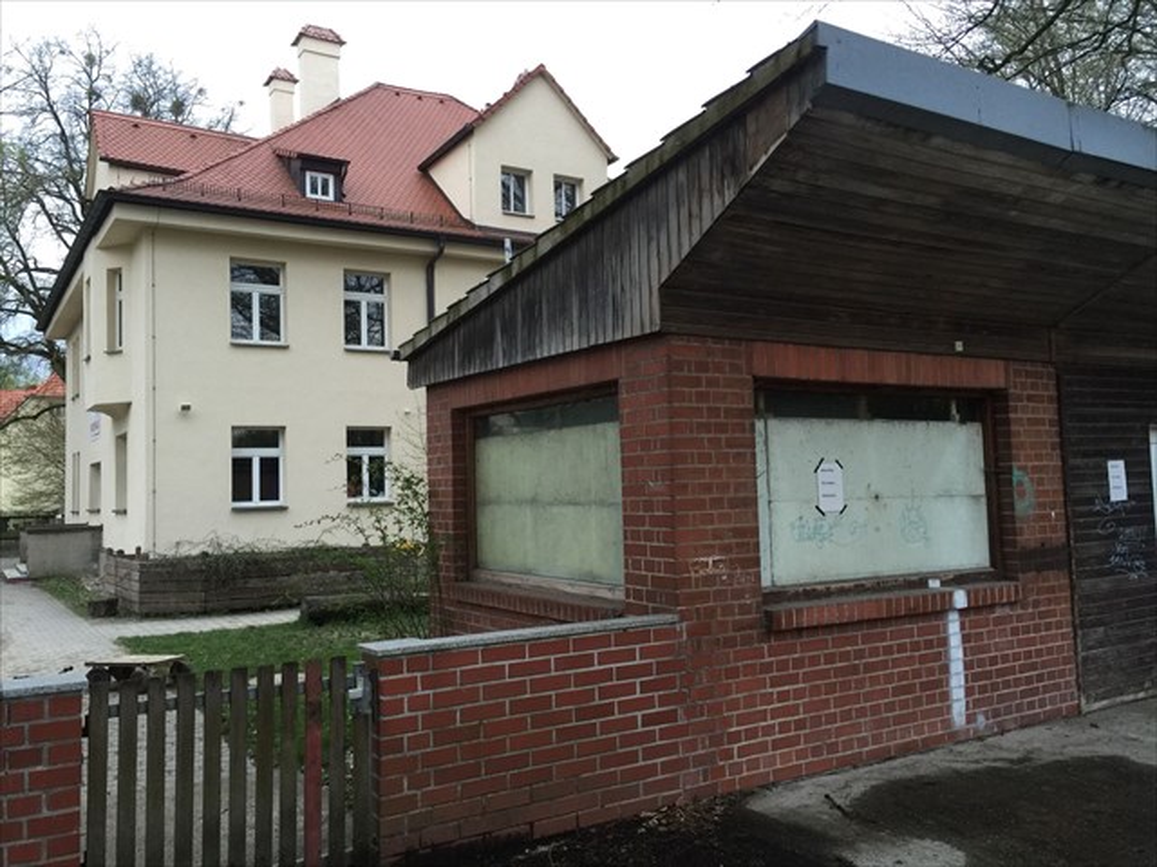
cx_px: 578
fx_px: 969
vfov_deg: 48.2
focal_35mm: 29
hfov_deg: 61.7
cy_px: 434
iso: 50
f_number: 2.2
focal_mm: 4.15
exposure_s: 1/33
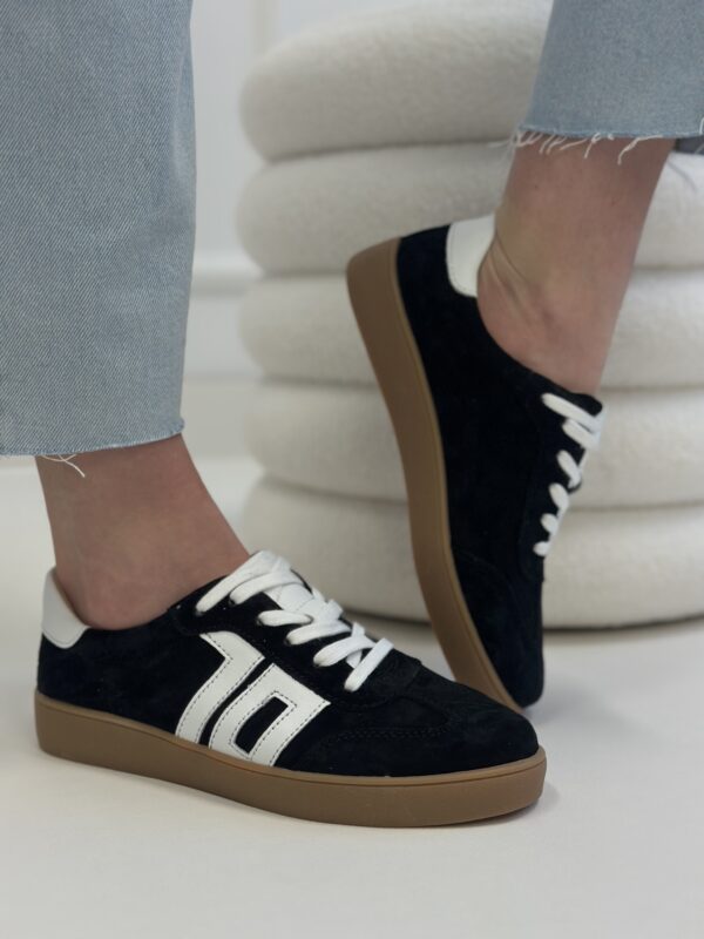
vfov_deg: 39.7
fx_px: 1302
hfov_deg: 30.3
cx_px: 352
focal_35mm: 48
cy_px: 470
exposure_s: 1/100
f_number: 1.78
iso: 125
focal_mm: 6.86
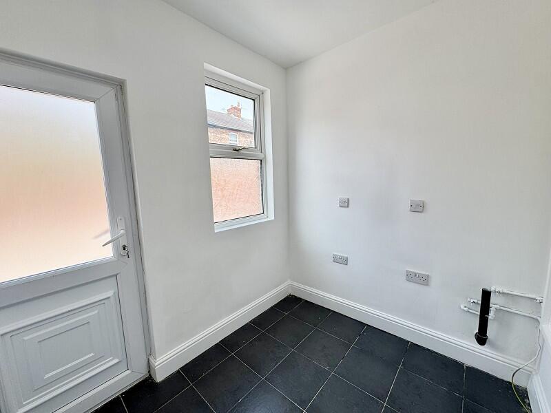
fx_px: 223
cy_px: 206
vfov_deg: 85.7
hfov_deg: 102.1
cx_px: 276
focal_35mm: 14
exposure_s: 1/122
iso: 32
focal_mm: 2.22
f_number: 2.2
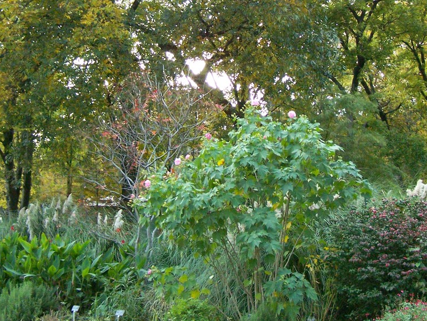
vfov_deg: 22.5
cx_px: 257
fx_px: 802
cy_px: 96
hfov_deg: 29.7
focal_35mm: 65
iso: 400
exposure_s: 1/500
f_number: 2.8
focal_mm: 6.3
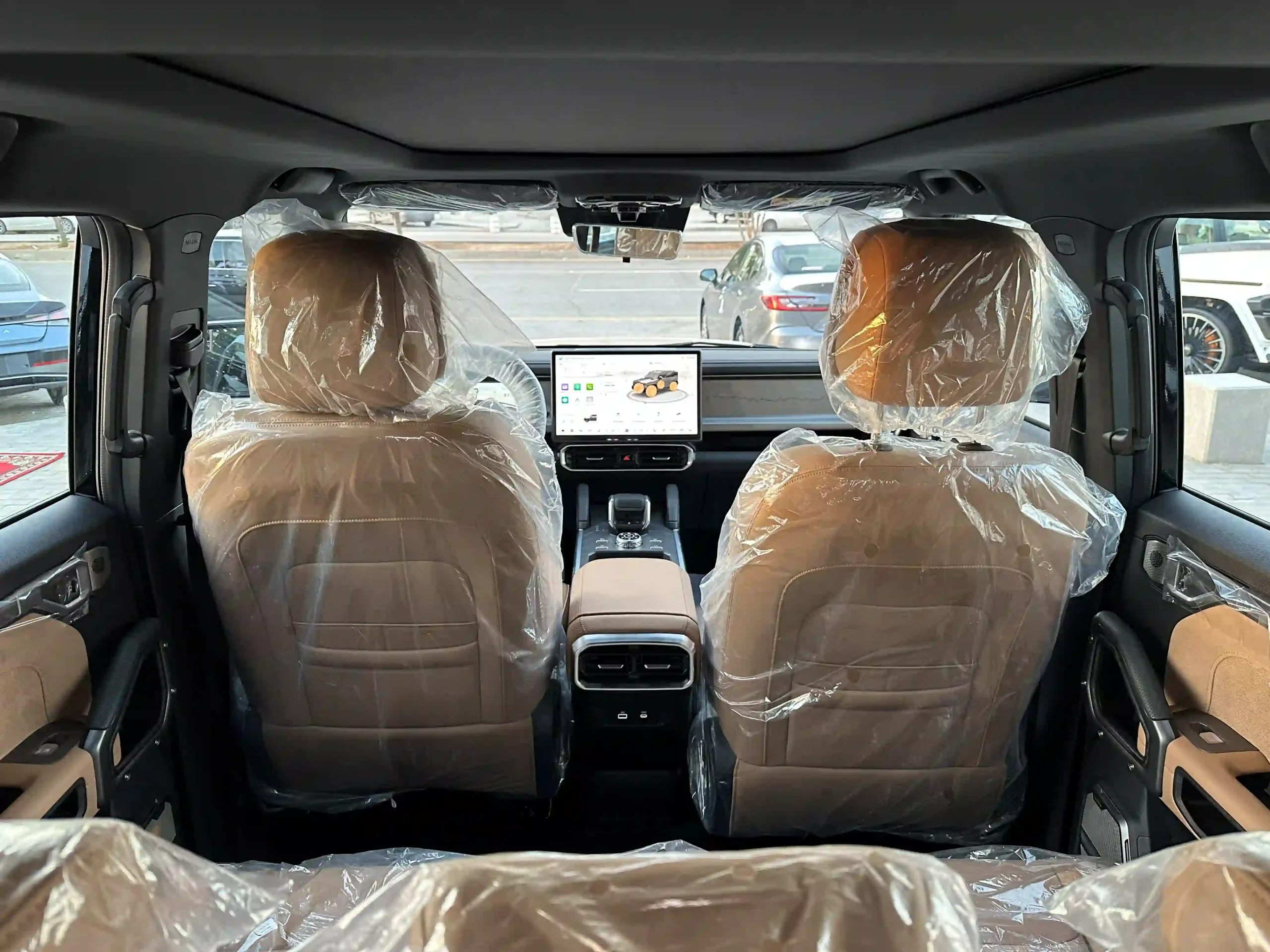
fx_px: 881
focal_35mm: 24
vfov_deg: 56.8
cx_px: 635
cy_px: 476
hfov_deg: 71.6
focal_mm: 6.86
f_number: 1.78
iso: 320
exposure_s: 1/60
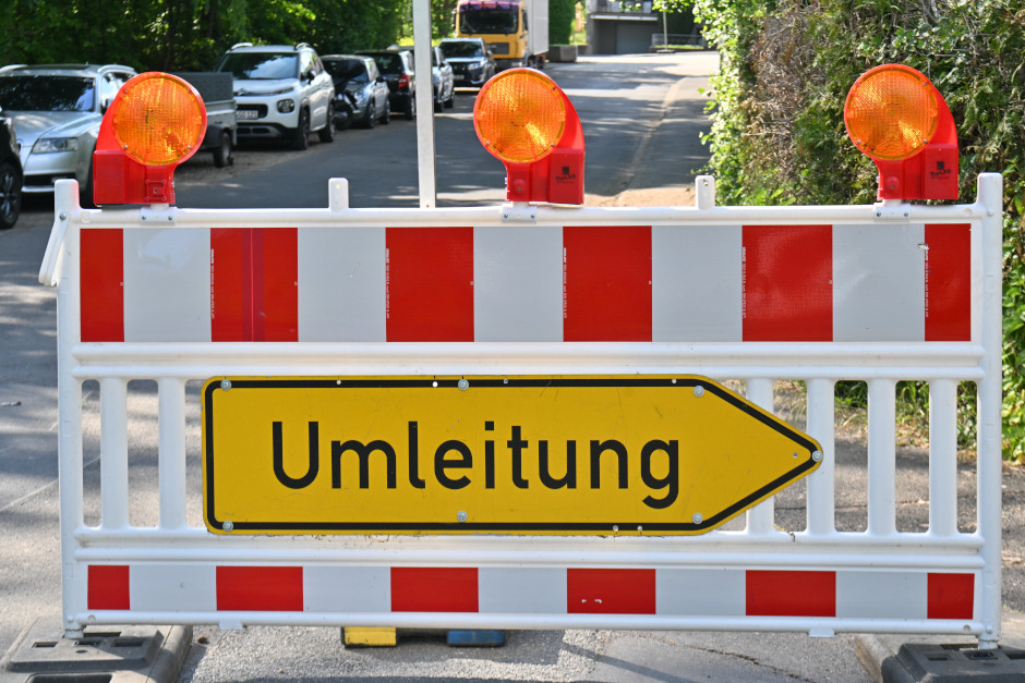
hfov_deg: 31.0
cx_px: 512
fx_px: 1851
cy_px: 342
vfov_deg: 20.9
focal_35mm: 65
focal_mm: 65
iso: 200
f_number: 10
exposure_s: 1/250
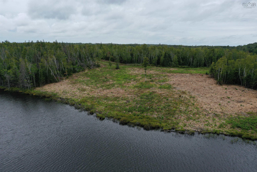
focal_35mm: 28
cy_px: 86
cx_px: 128
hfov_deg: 65.5
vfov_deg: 46.4
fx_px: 200
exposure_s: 1/320
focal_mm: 10.26
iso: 100
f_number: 5
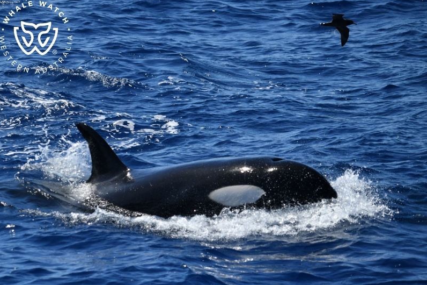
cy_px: 142
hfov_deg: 5.4
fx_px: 4529
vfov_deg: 3.6
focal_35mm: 382
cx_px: 213
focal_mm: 380
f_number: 6
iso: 1000
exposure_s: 1/8000
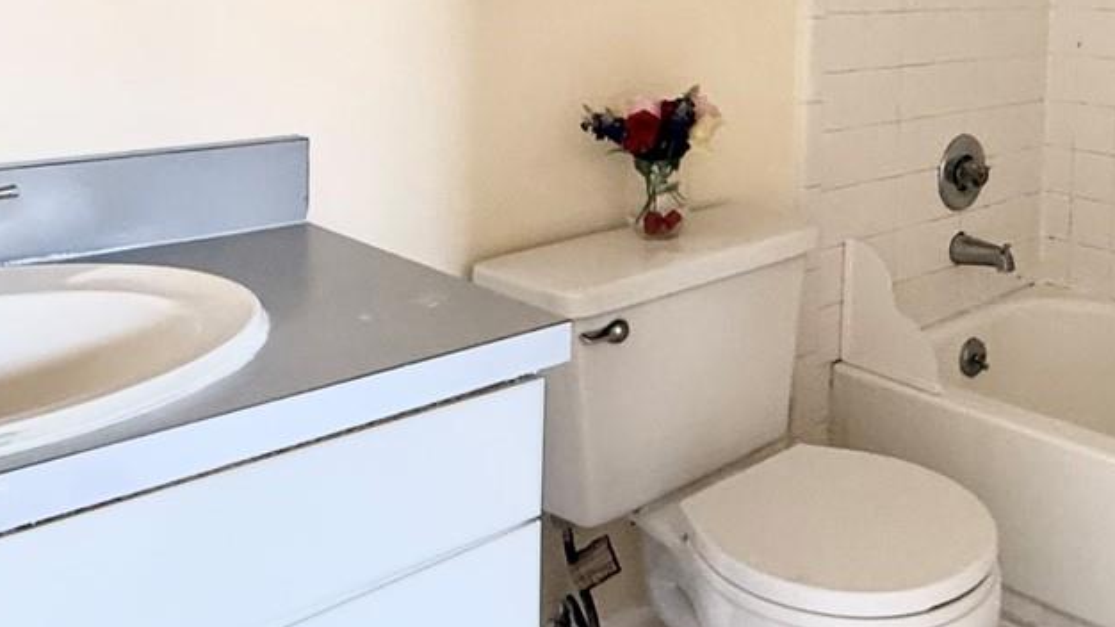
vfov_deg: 28.9
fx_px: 1153
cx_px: 949
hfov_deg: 47.6
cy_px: 34
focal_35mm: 39
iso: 400
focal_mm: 2.22
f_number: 2.2
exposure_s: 1/60
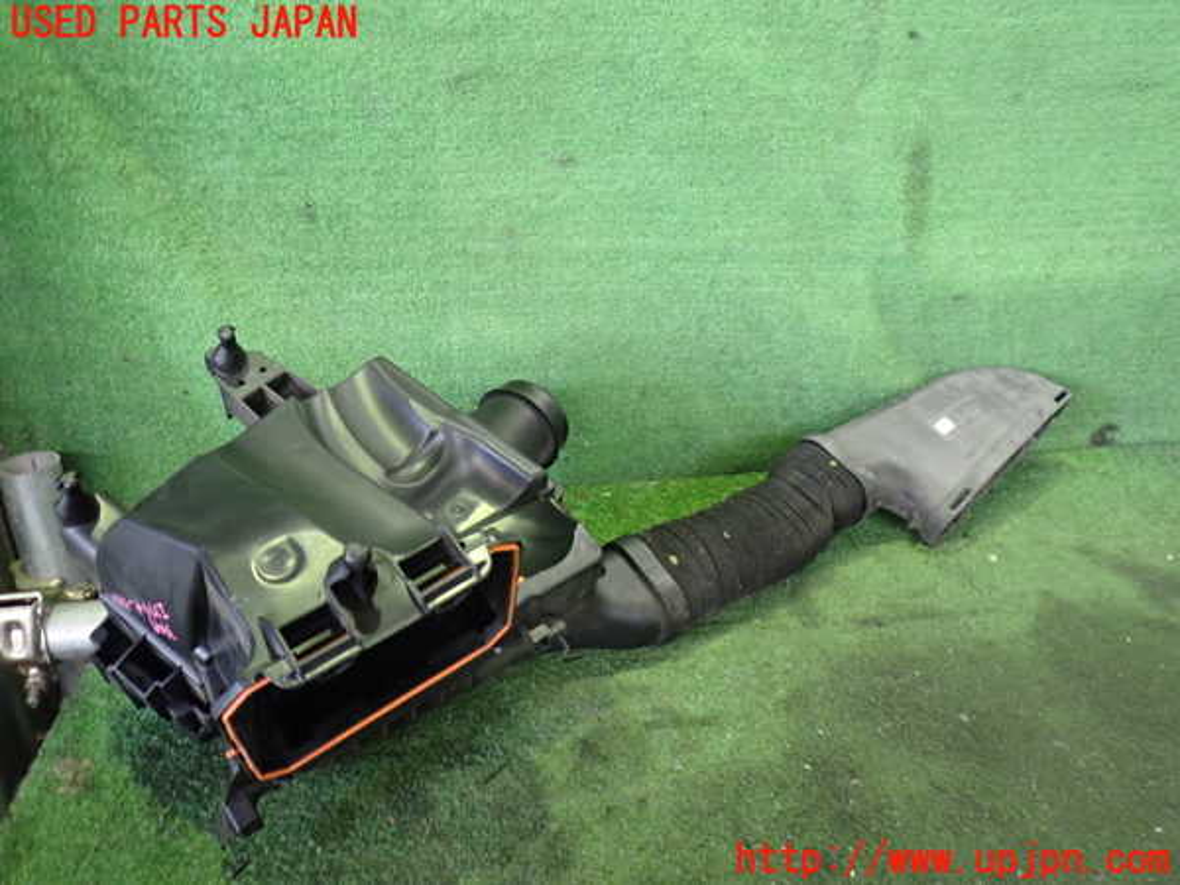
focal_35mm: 30
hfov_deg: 60.0
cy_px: 442
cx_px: 590
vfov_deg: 46.8
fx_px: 1023
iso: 640
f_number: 2.3
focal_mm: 5.4
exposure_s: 1/30
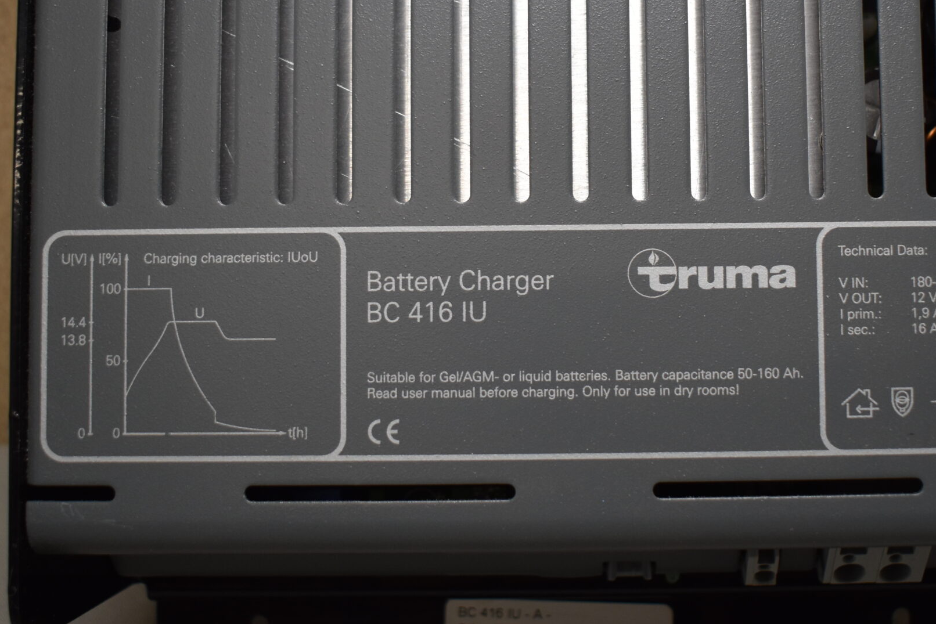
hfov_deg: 36.2
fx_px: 1425
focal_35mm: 55
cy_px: 210
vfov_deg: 24.6
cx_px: 566
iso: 500
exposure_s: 1/250
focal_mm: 23
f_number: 3.8
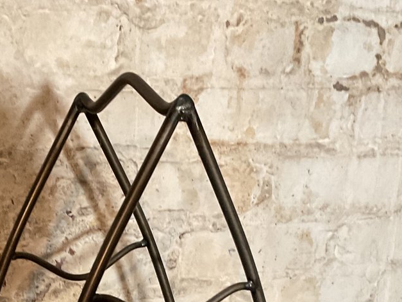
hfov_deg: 27.5
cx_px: 111
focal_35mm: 70
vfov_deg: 19.8
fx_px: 813
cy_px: 354
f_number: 1.8
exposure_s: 1/40
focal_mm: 3
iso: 200
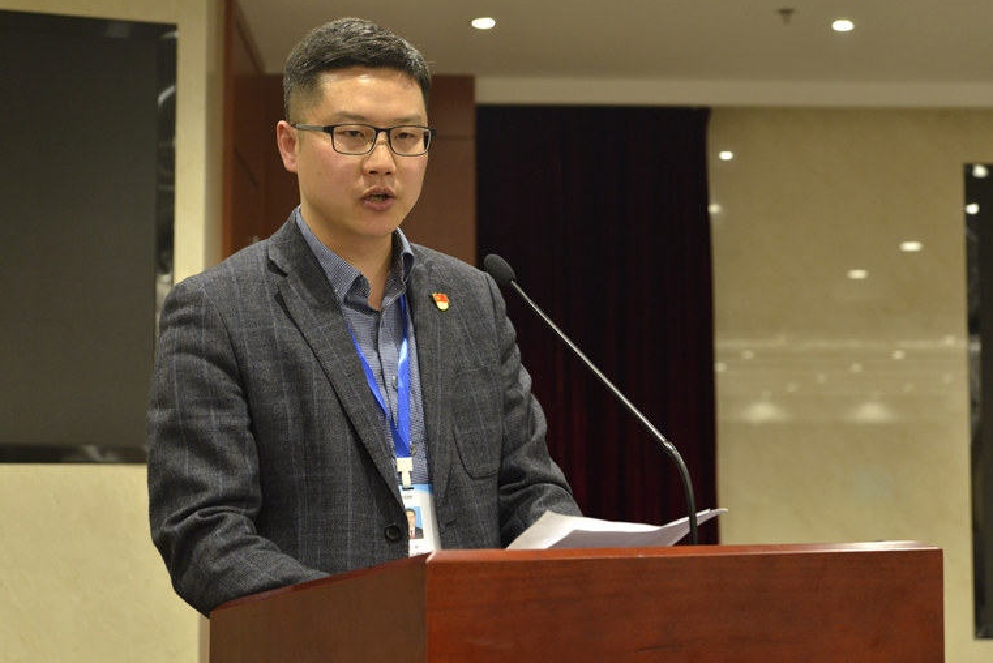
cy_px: 333
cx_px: 491
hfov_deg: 30.1
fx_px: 1849
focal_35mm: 67
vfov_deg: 20.3
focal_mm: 60
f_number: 5
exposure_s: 1/80
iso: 1600
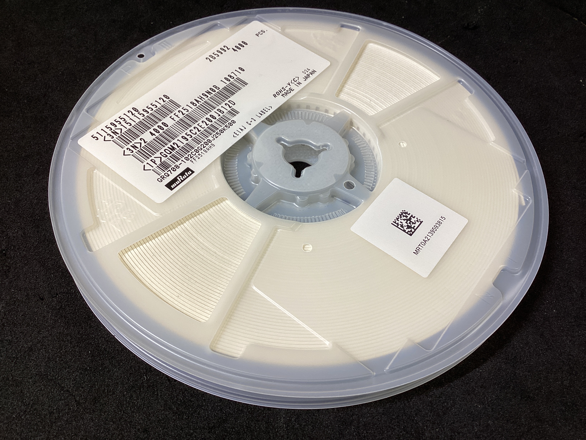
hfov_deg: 58.4
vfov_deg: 45.4
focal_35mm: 31
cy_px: 220
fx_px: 525
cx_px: 293
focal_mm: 3.3
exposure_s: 1/50
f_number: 2.4
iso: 64
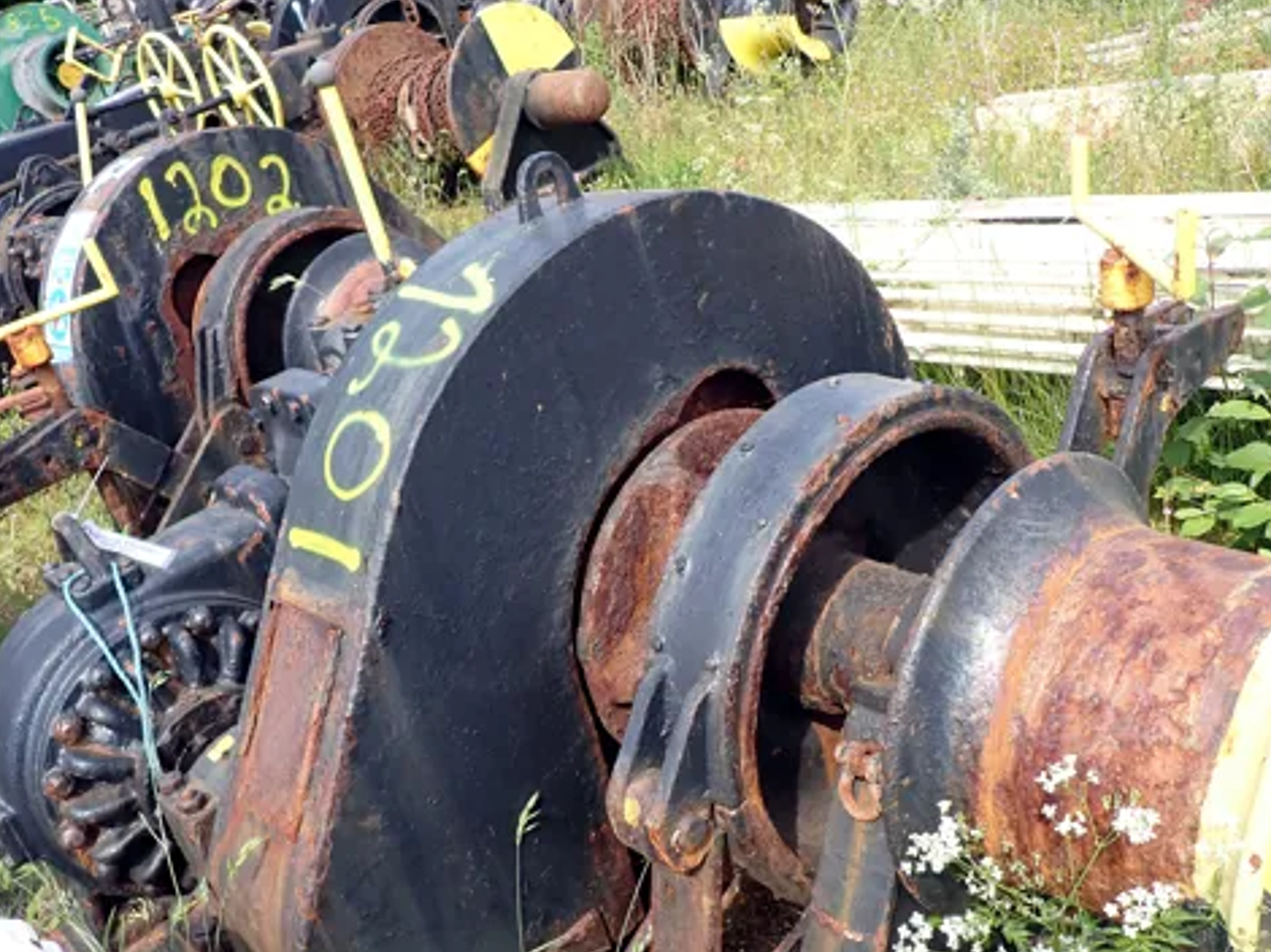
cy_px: 564
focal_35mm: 33
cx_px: 633
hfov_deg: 55.4
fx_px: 1211
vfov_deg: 42.7
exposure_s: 1/400
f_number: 2.8
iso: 100
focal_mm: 4.5
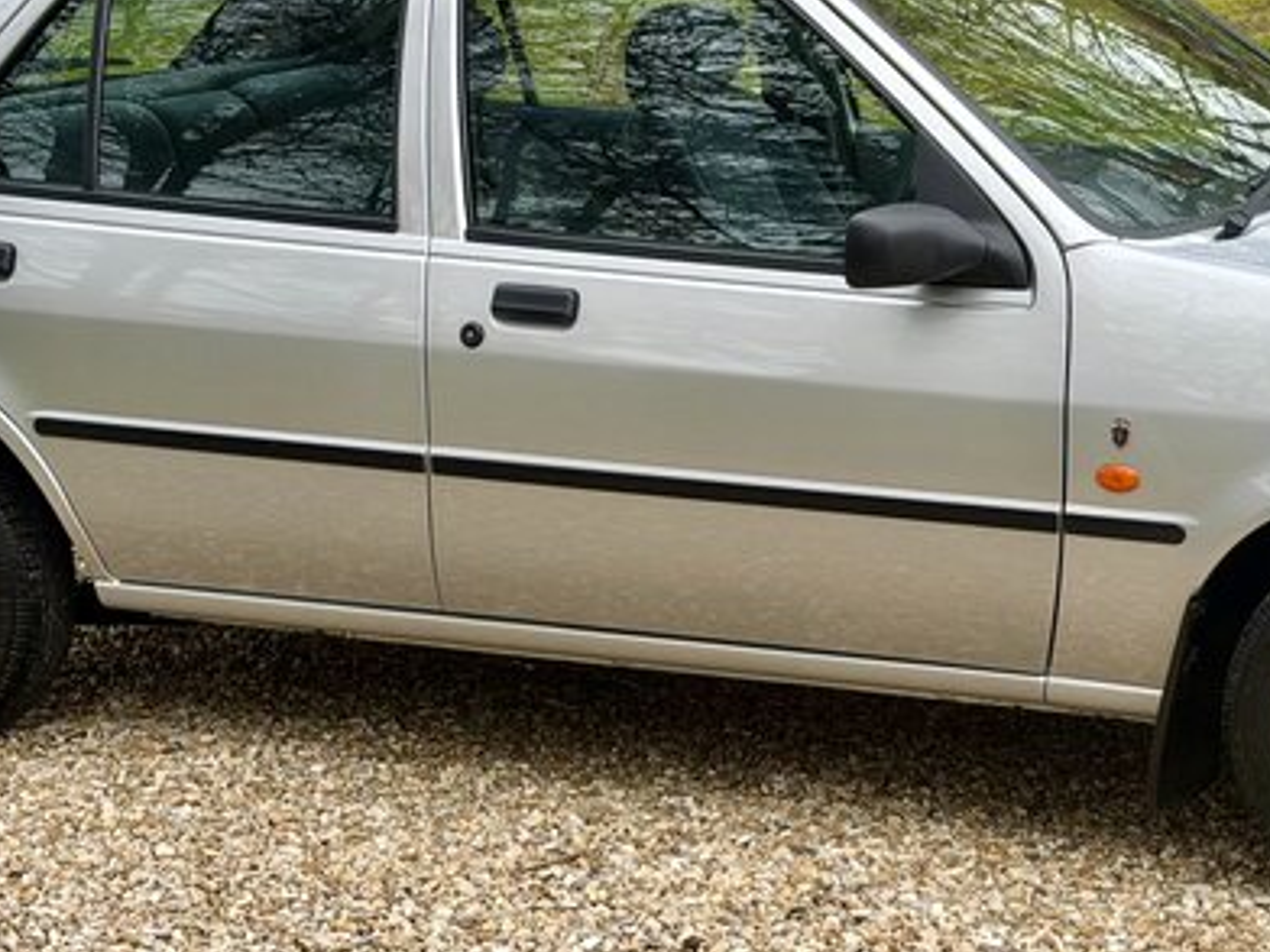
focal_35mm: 98
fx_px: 3595
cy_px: 379
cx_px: 846
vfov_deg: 15.1
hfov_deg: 20.0
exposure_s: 1/1484
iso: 64
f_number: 1.78
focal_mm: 6.76
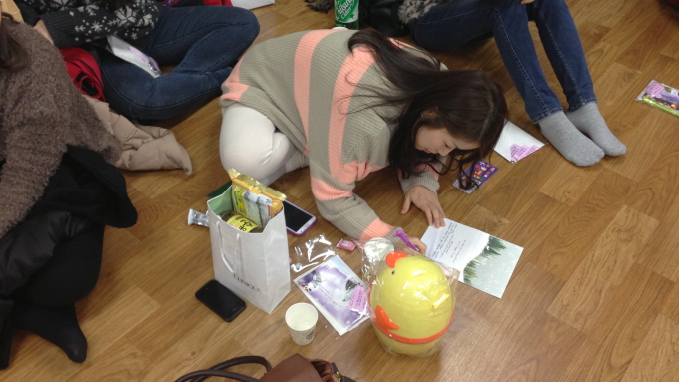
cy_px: 152
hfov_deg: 54.0
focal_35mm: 37
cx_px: 346
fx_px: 666
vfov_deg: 31.9
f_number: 2.4
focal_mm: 4.13
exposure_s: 1/20
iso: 100
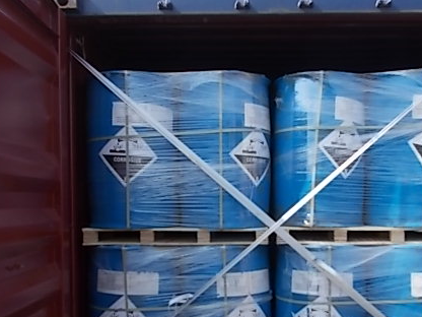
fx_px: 488
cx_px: 249
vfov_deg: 35.6
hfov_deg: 46.6
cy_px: 210
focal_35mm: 40
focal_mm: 4.6
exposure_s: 1/400
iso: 80
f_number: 3.2
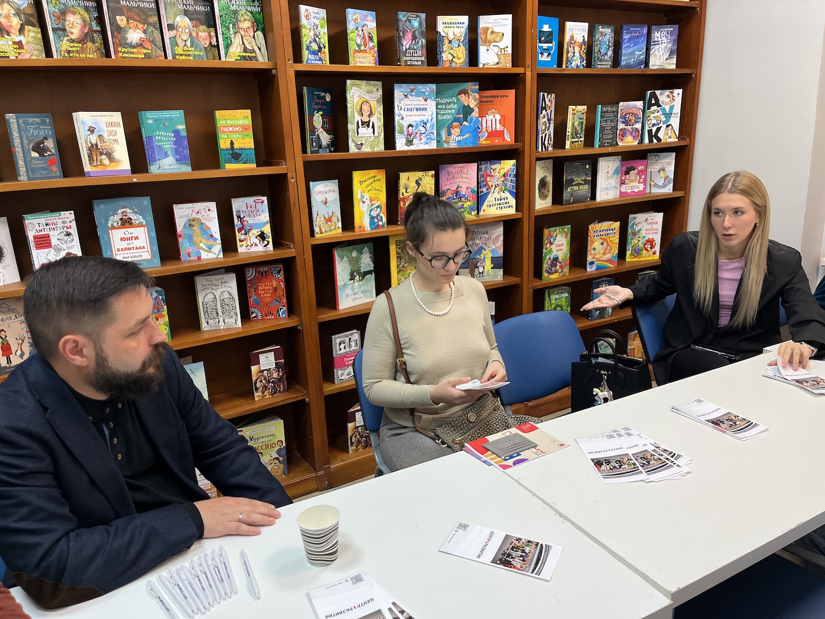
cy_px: 310
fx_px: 620
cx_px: 412
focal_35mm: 26
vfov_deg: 53.1
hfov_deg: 67.3
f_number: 1.6
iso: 125
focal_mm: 5.1
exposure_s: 1/100
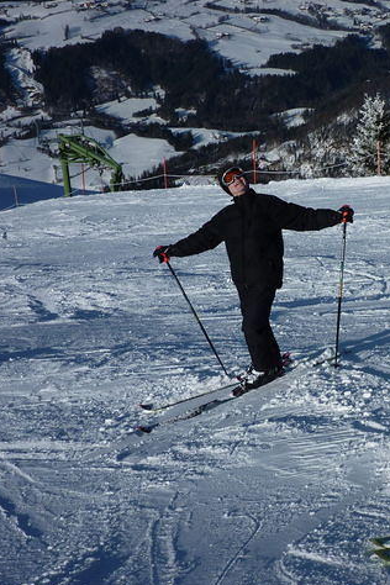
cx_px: 386
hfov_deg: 20.0
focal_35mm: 66
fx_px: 1072
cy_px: 295
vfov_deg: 30.5
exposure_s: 1/1300
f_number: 4.5
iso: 80
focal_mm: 8.4
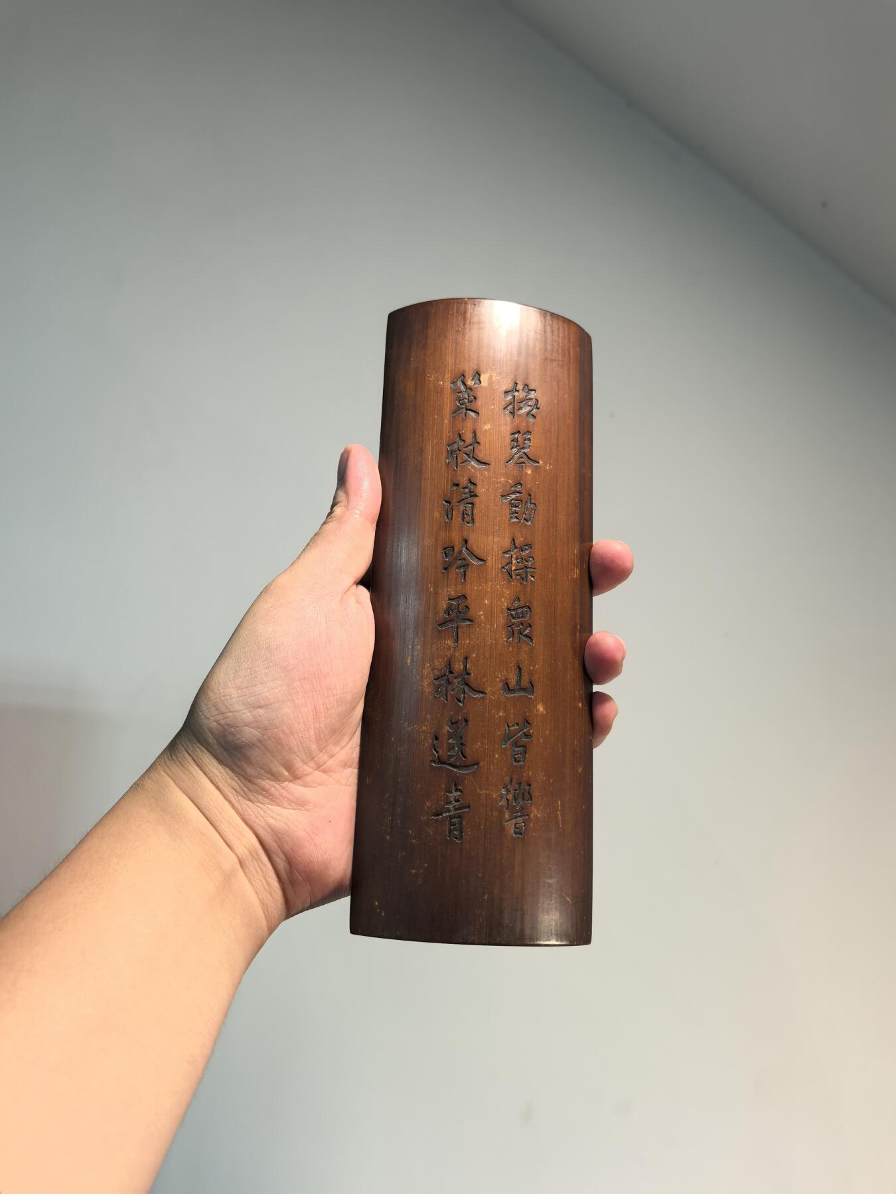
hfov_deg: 51.4
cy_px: 597
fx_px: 932
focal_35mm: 27
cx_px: 448
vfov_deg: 65.3
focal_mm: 6.98
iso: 2500
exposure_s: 1/1072
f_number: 2
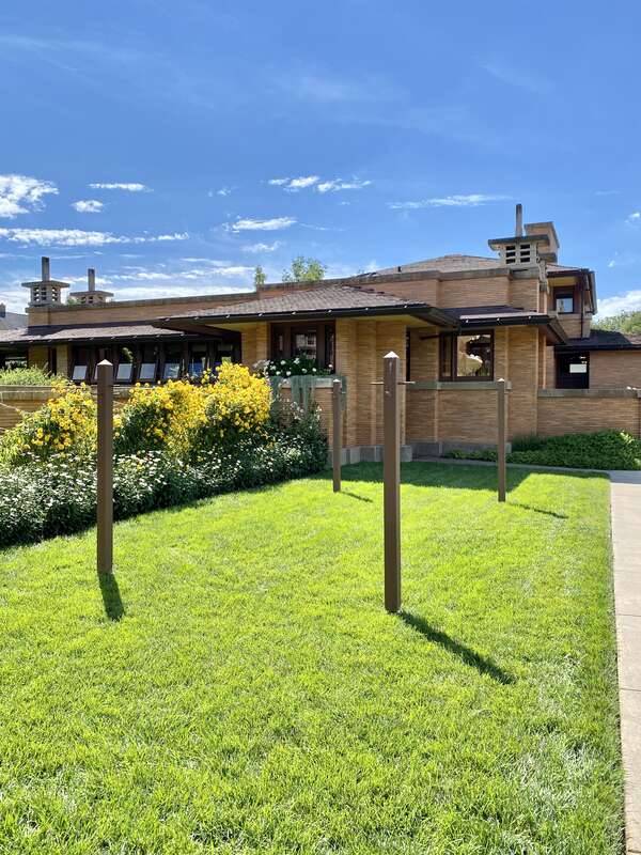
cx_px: 320
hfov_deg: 53.1
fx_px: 642
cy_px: 428
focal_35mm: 26
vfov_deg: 67.3
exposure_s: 1/2625
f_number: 1.8
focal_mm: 4.25
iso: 32
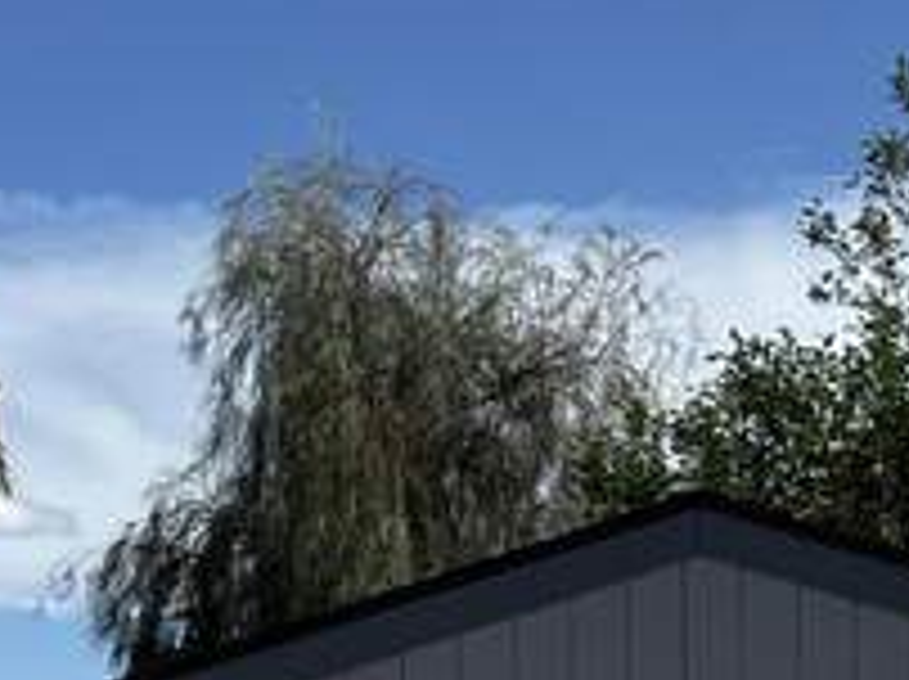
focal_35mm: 165
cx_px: 680
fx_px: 4328
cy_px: 1414
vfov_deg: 8.5
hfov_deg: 12.0
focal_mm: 5.7
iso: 50
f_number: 1.5
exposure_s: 1/5319
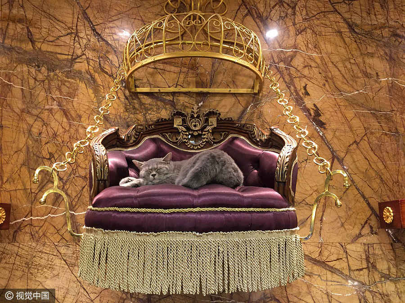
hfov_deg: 61.7
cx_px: 202
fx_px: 339
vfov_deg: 48.2
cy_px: 152
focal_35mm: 29
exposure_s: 1/25
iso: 250
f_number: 2.2
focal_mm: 4.15
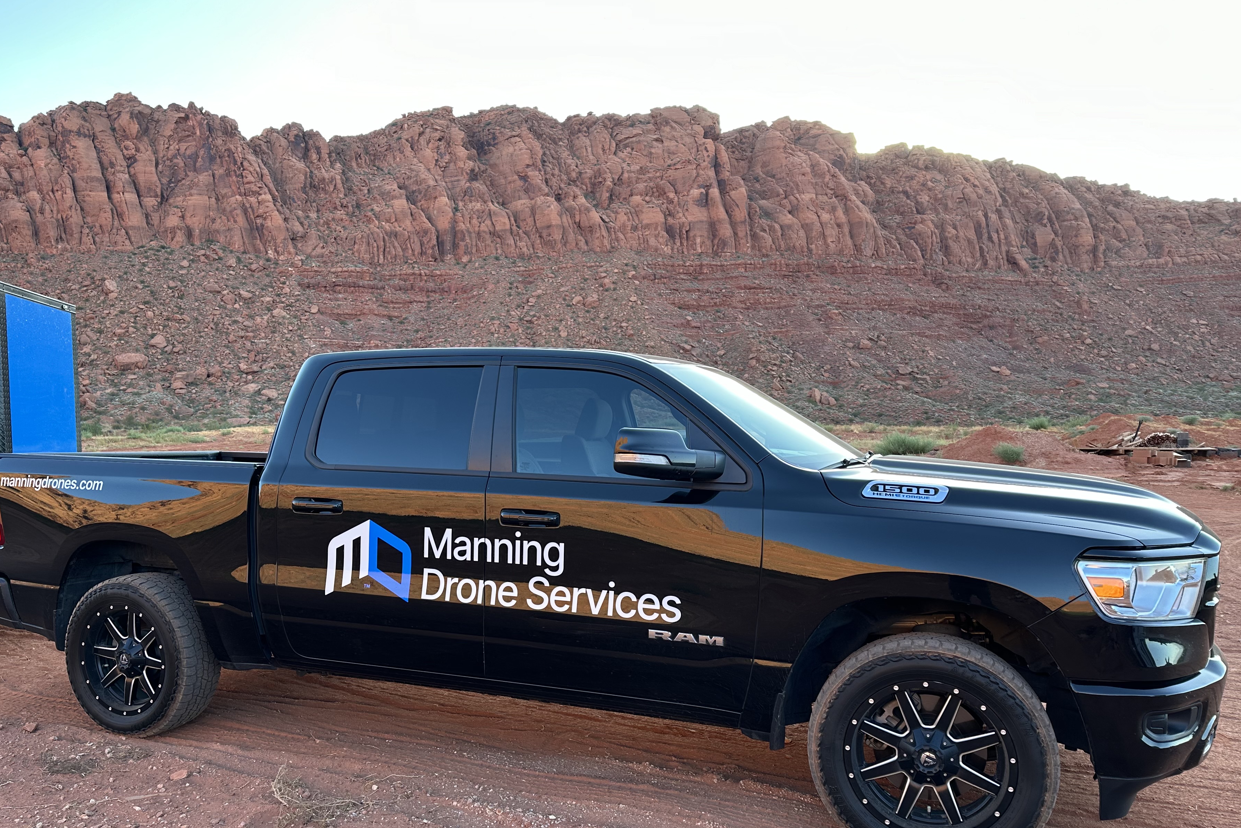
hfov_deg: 65.3
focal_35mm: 28
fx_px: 965
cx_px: 556
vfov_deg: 46.2
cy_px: 481
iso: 80
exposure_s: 1/279
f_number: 1.78
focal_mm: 6.86
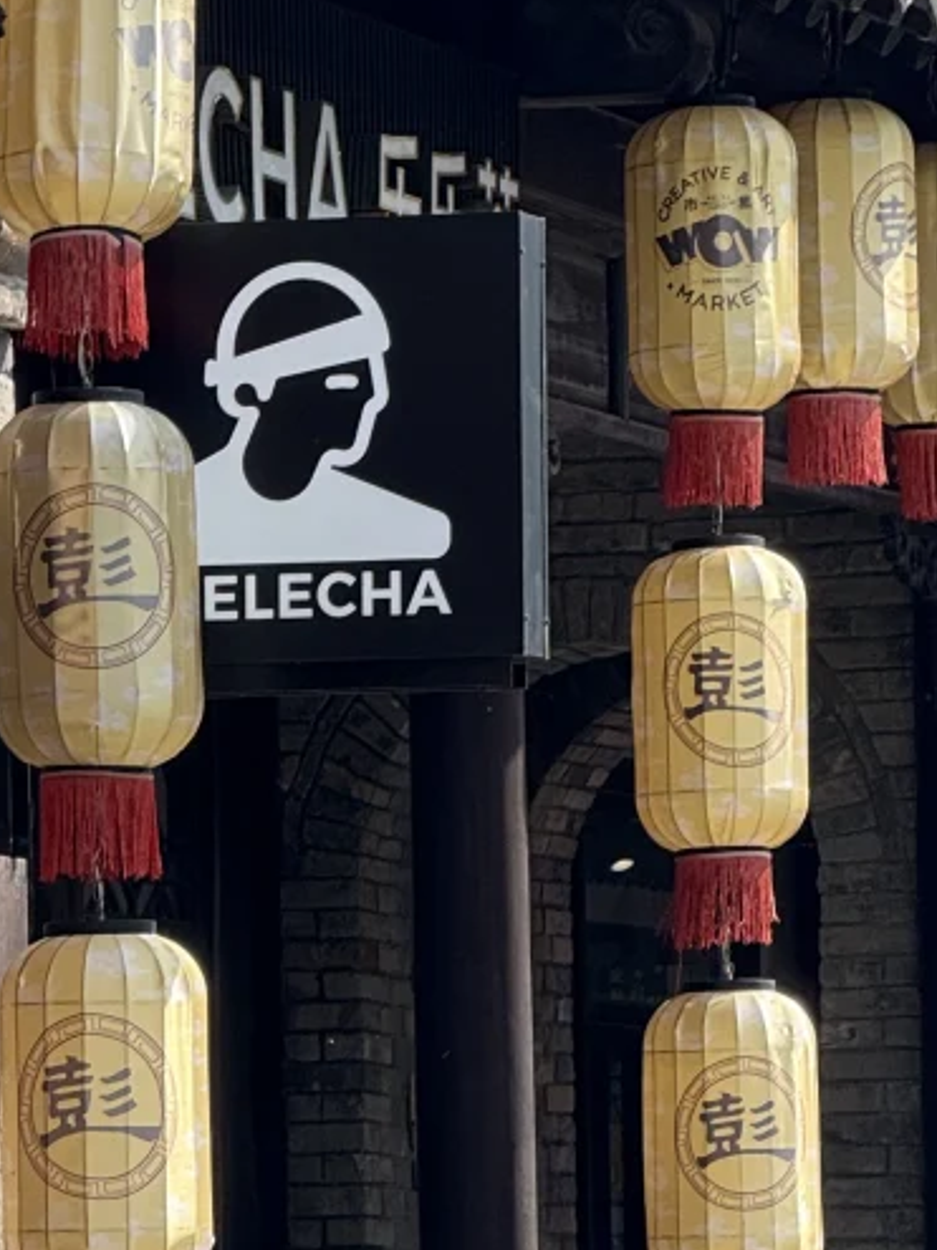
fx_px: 12601
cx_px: 200
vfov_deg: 5.7
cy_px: 646
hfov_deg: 4.3
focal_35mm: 349
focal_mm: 15.66
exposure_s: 1/784
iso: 64
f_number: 2.8
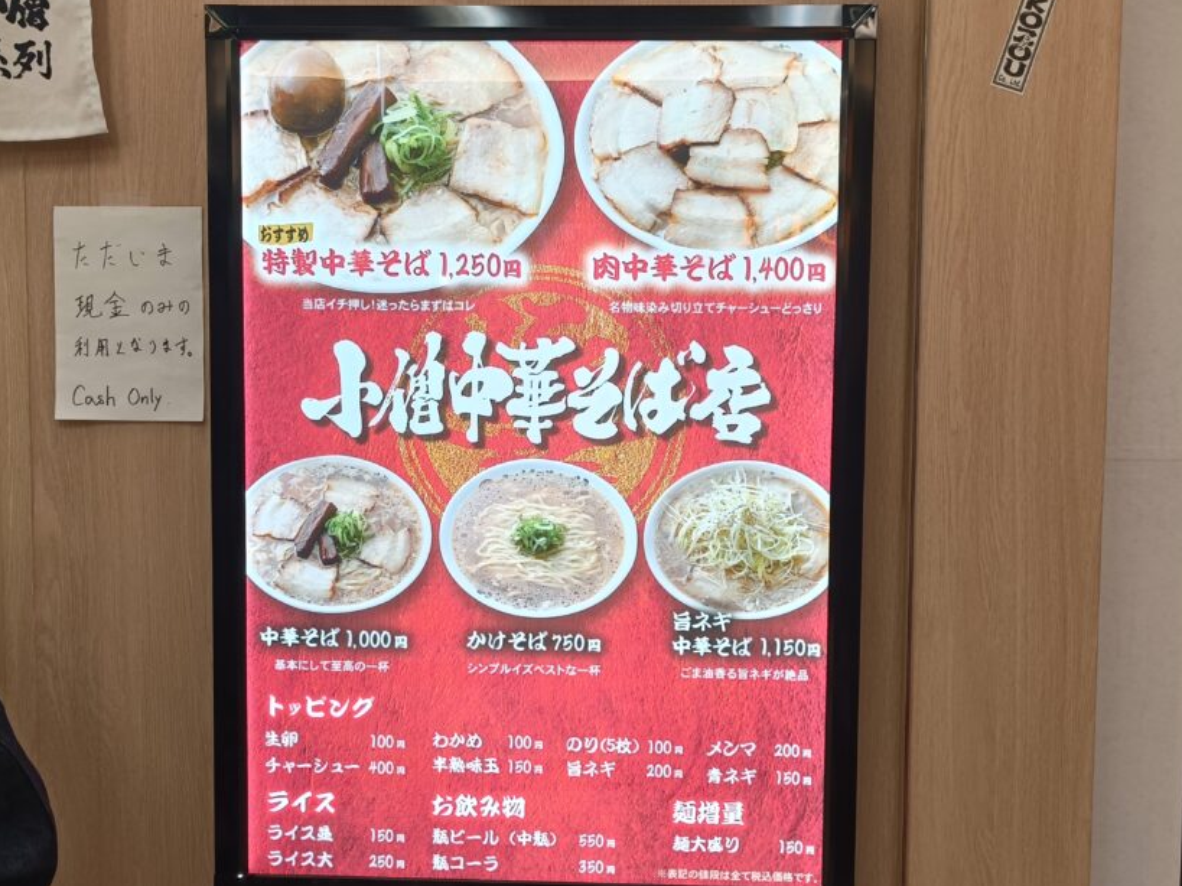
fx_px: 1536
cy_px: 491
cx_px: 595
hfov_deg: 42.1
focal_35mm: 45
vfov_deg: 32.1
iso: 125
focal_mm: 4.7
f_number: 1.7
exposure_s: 1/60
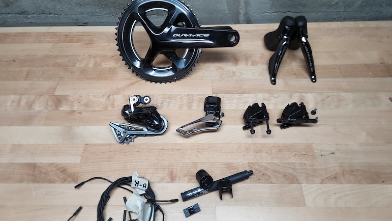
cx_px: 189
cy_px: 116
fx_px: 270
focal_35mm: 26
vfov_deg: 44.4
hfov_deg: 71.9
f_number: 1.8
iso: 250
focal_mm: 5.4
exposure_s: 1/120
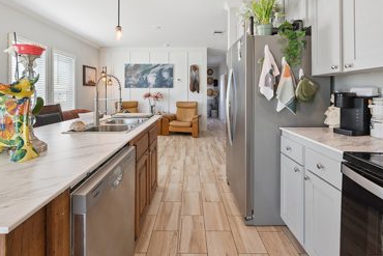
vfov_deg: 70.5
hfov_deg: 93.3
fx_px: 181
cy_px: 130
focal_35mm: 17
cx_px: 190
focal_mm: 14
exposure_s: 1/50
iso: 320
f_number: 8
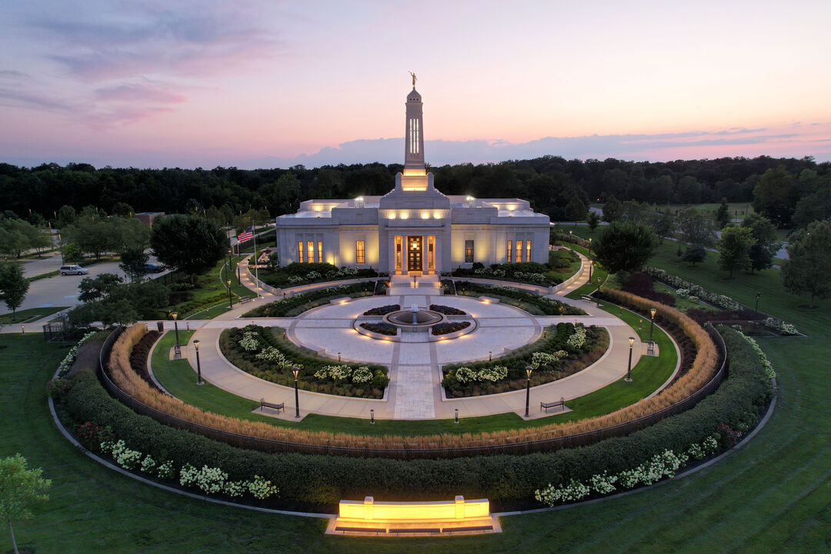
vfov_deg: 57.2
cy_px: 277
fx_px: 508
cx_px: 416
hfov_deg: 78.6
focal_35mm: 22
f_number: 2.8
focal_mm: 8.38
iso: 100
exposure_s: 1/20
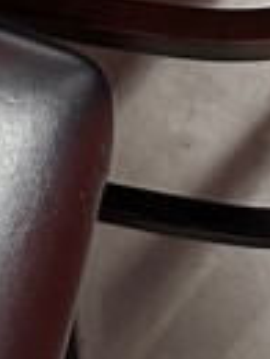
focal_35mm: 150
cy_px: -457
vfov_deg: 11.3
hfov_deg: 9.6
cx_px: -138
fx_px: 1555
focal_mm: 6.86
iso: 640
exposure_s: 1/60
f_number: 1.78
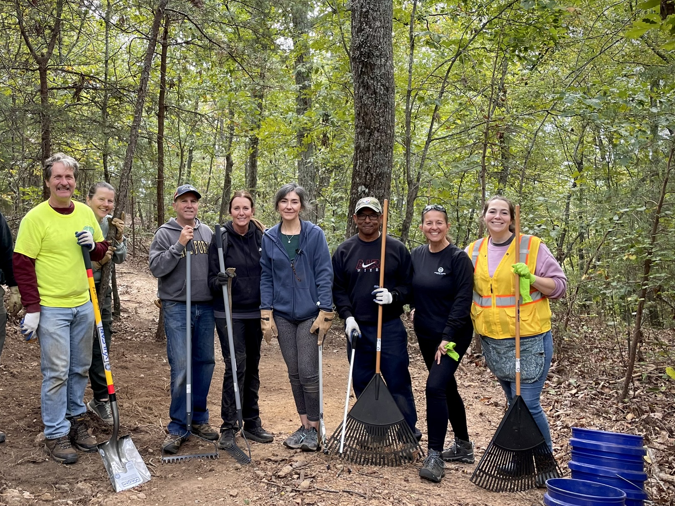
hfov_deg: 54.9
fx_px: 643
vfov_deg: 42.7
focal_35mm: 33
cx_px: 267
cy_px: 302
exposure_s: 1/121
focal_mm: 4.2
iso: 80
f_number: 1.6
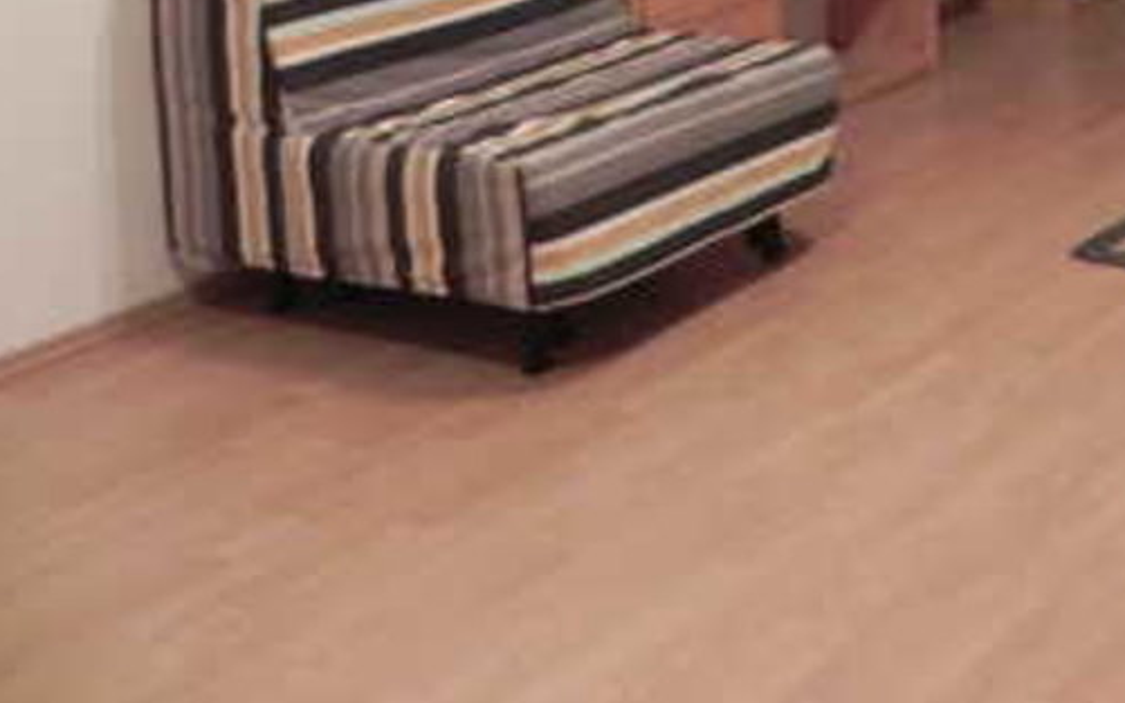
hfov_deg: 28.1
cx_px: 1262
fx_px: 2023
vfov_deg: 17.9
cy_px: -301
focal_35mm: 66
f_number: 2.8
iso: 400
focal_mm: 4.6
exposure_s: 1/24.1
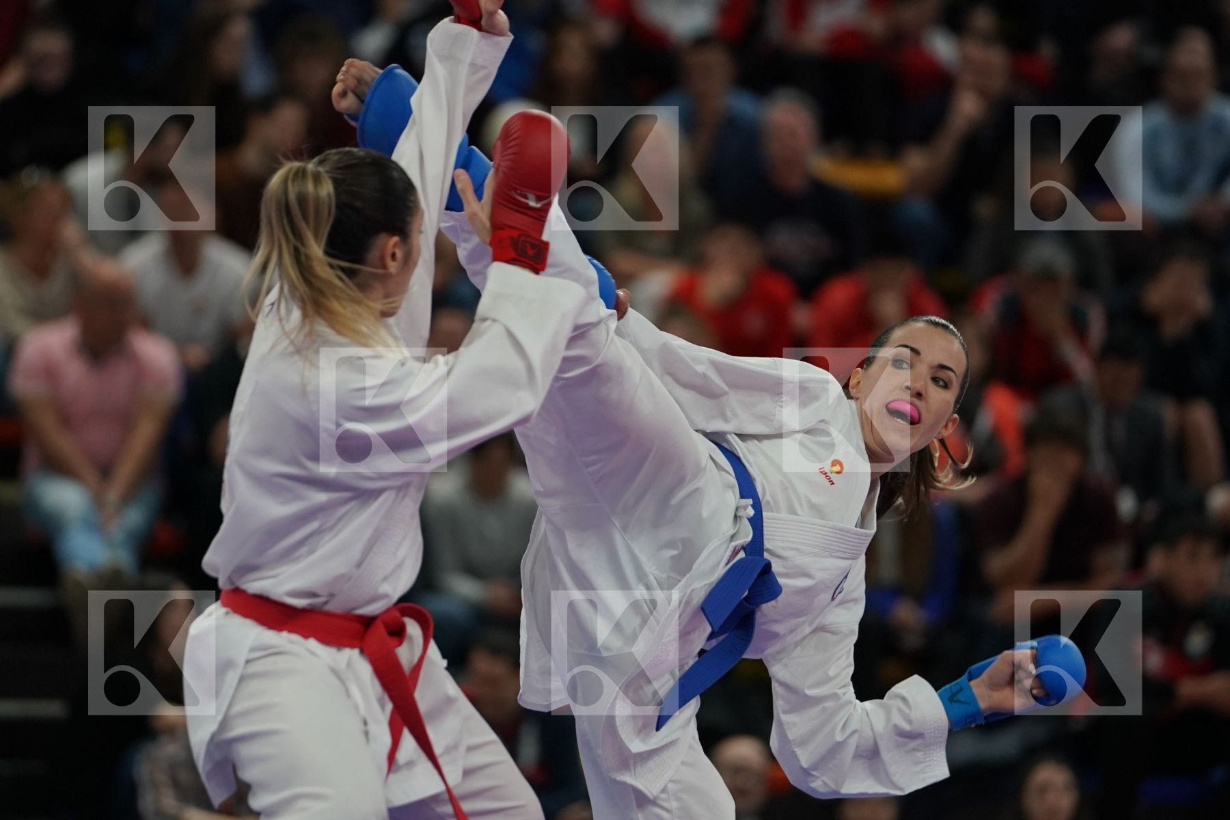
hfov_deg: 6.9
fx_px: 10249
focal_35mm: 300
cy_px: 410
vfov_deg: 4.6
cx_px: 615
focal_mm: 200
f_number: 2.8
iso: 1600
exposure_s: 1/1000
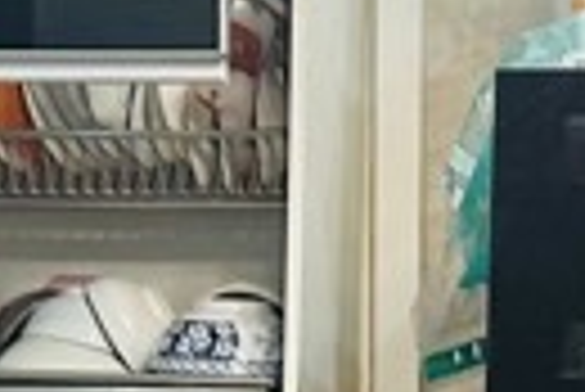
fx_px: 3189
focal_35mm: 196
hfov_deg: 10.5
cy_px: 811
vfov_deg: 6.8
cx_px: 428
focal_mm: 6.86
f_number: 1.78
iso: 200
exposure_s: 1/50
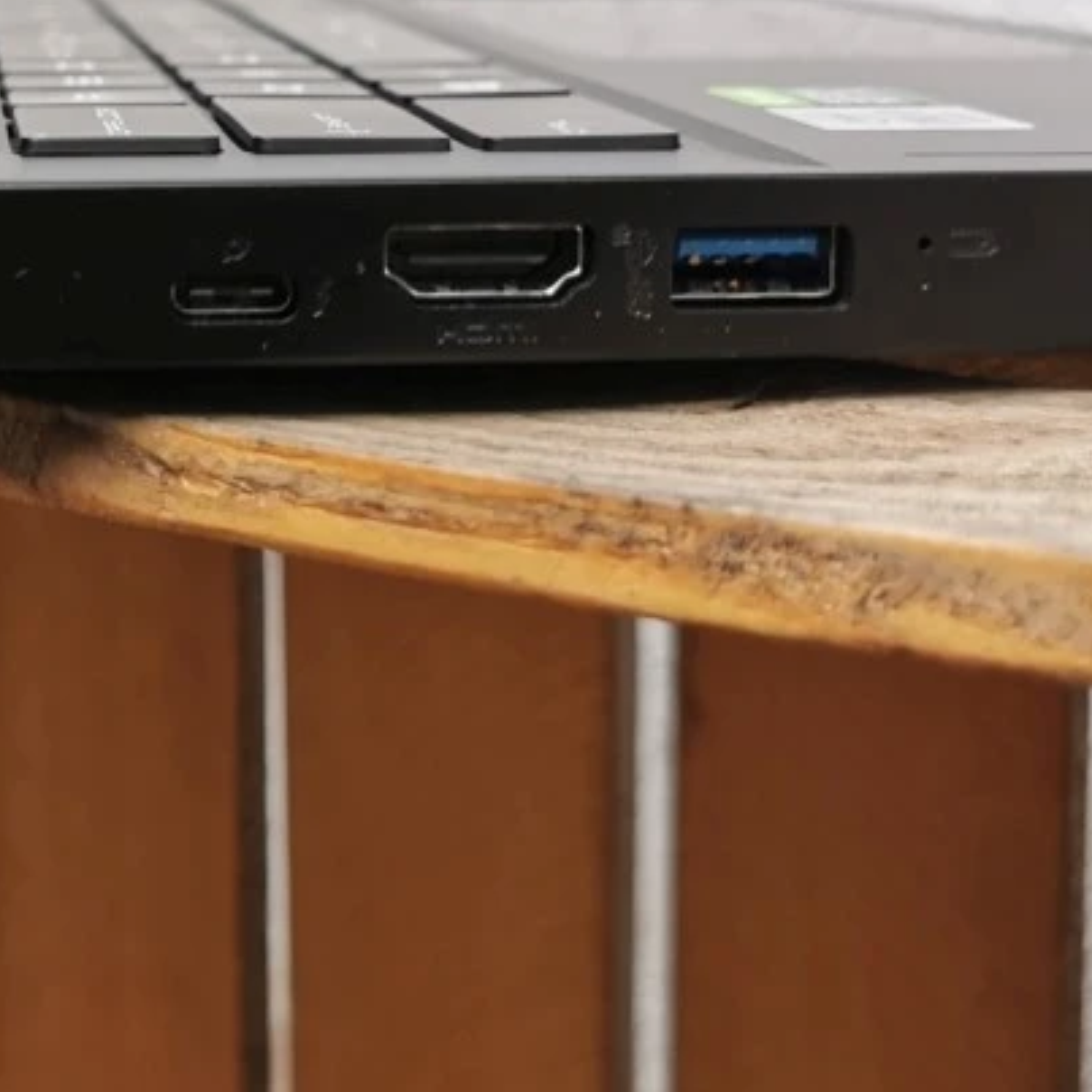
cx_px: 103
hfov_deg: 23.3
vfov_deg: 23.8
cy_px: 325
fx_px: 2570
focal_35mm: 72
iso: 50
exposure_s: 1/99.9
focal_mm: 5.56
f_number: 1.6
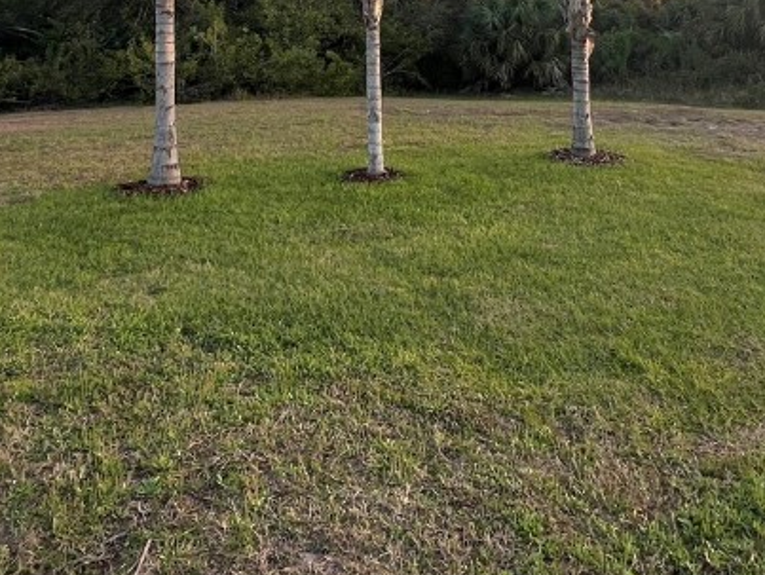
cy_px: -8
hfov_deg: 55.3
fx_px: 730
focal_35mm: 33
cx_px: 382
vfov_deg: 38.0
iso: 32
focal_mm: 1.57
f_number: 1.8
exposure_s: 1/208
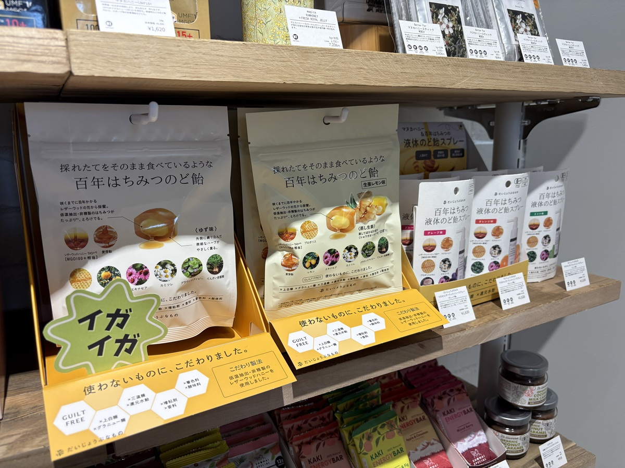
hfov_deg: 67.3
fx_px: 469
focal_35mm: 26
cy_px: 234
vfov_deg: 53.1
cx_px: 312
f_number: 1.6
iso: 40
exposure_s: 1/114
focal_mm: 5.96
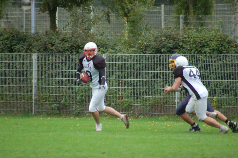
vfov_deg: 3.0
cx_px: 119
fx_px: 2969
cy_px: 79
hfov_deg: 4.6
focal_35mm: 450
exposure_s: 1/320
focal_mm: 300
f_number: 5.6
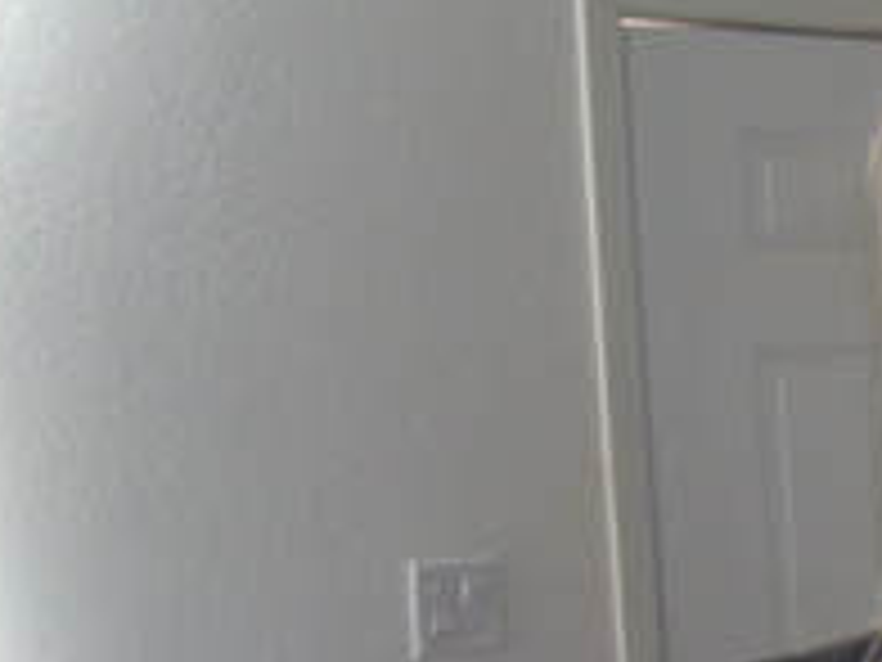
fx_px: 2166
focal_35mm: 85
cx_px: 981
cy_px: 489
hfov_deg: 21.8
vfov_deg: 17.3
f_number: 2.7
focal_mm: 6
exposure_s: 1/60
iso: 125
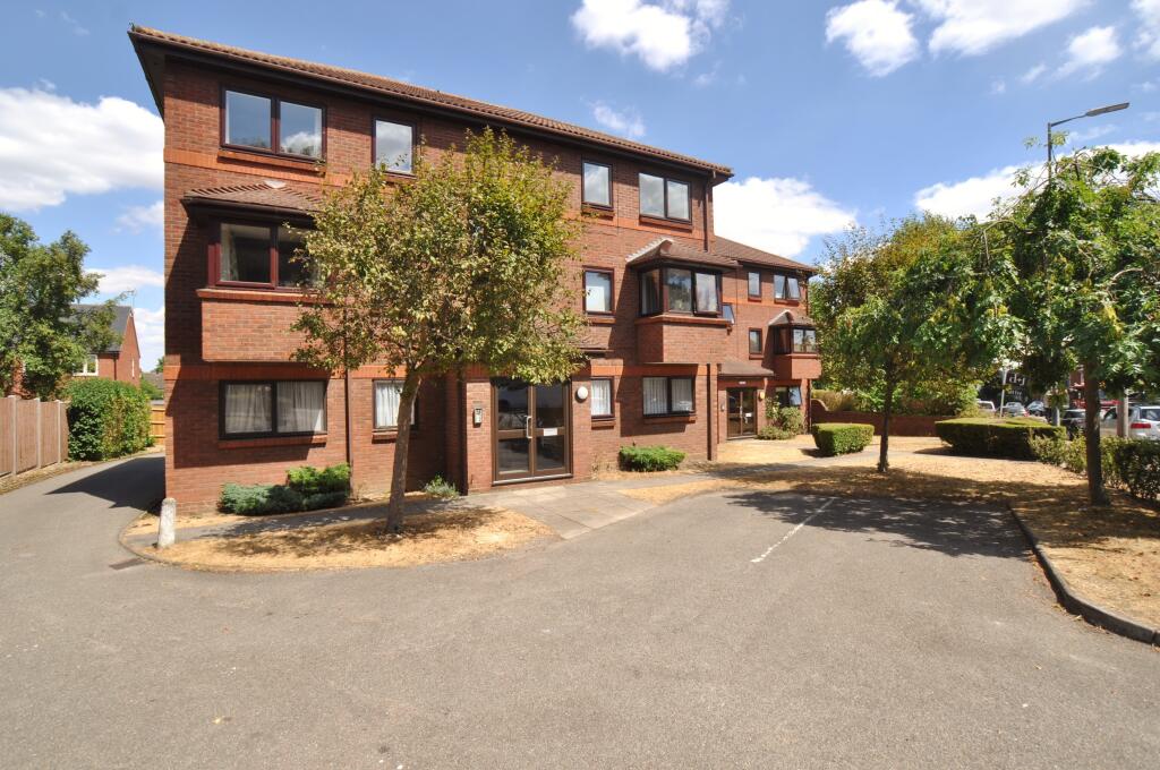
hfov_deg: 95.1
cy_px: 385
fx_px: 531
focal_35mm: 16
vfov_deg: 71.9
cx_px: 580
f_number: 8
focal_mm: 11
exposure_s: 1/250
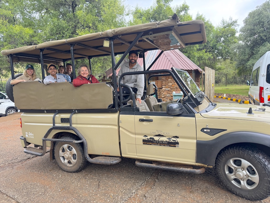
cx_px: 135
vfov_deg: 56.8
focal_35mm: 24
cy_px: 102
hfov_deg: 71.6
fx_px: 187
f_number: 1.78
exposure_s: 1/199
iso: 64
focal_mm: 6.76
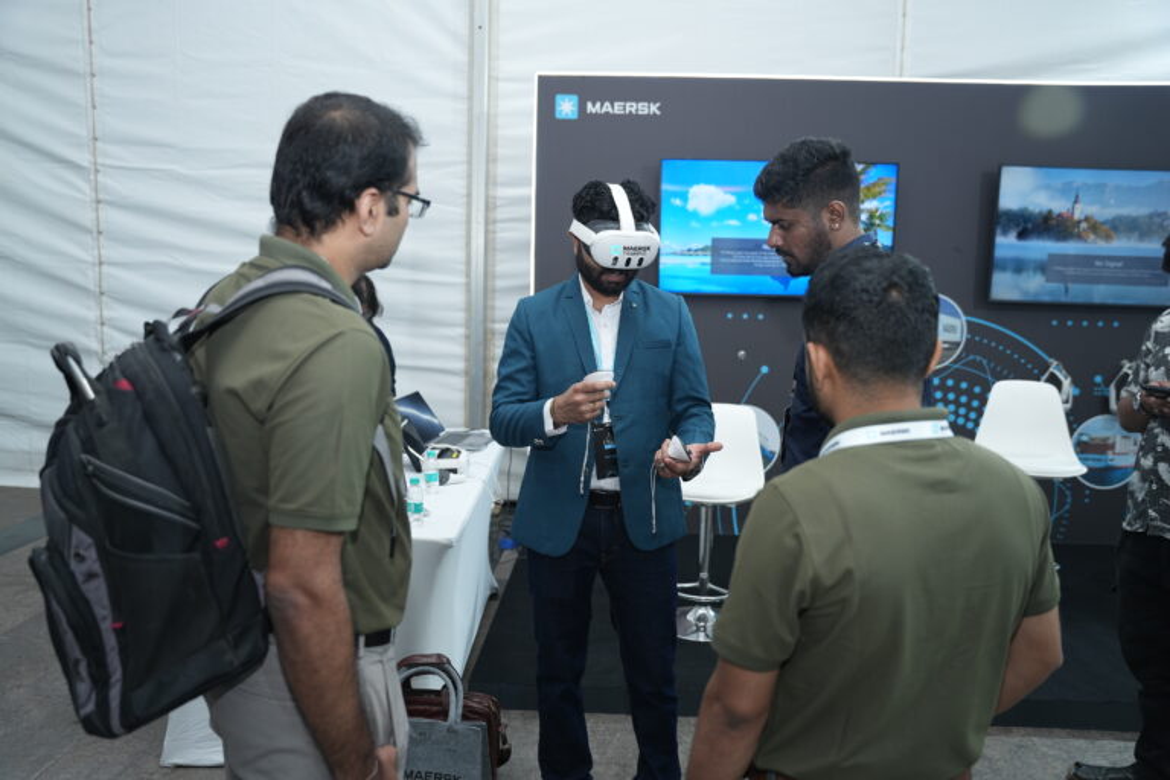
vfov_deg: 44.7
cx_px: 585
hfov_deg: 63.3
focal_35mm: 29
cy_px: 390
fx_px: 949
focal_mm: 29.2
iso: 400
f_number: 2.8
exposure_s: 1/160
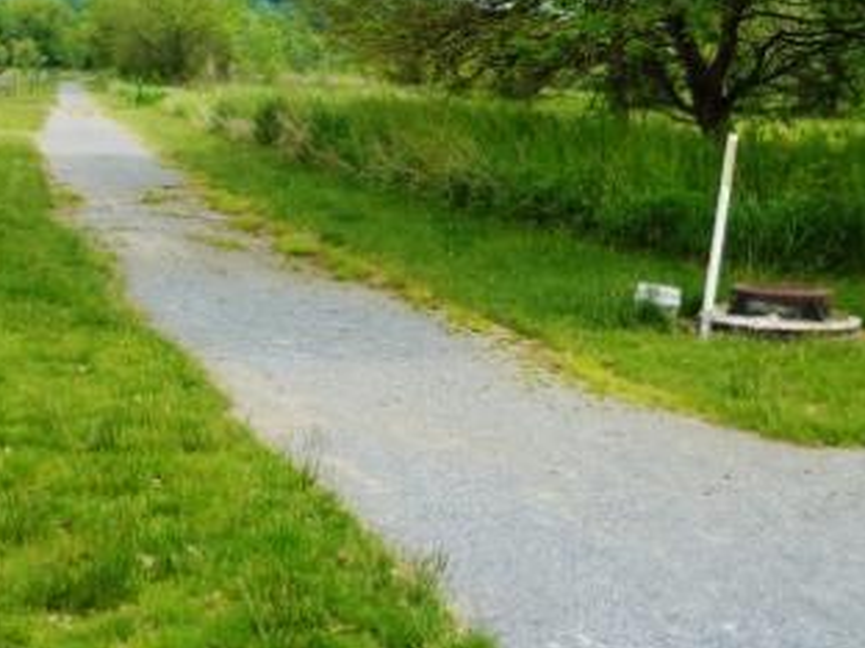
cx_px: 294
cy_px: 186
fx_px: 1724
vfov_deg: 21.2
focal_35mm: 69
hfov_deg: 28.0
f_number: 4
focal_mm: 7.9
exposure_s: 1/320
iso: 100
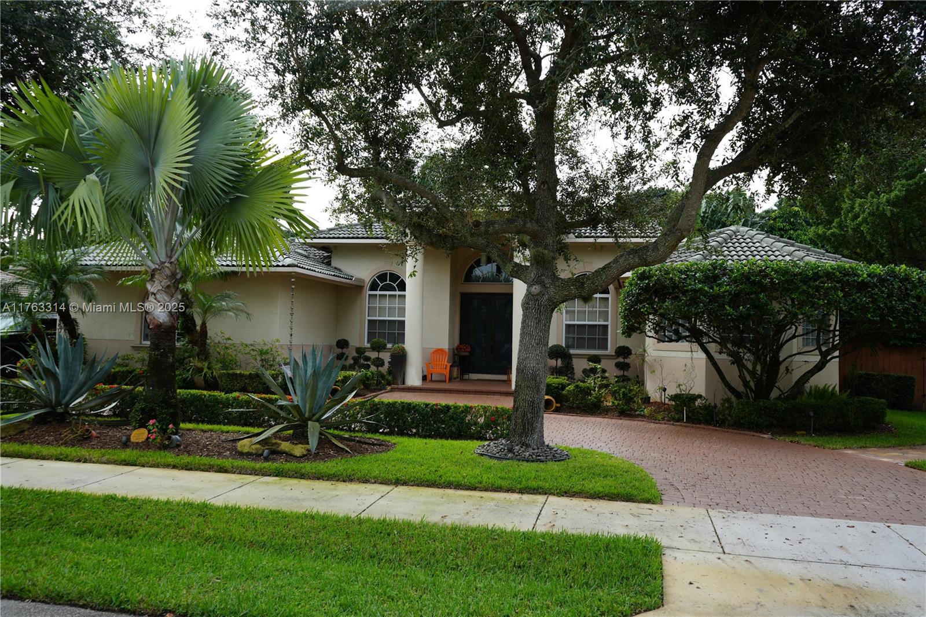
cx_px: 463
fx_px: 746
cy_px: 308
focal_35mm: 29
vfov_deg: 44.9
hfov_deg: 63.7
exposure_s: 1/100
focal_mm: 29
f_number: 6.3
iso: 100
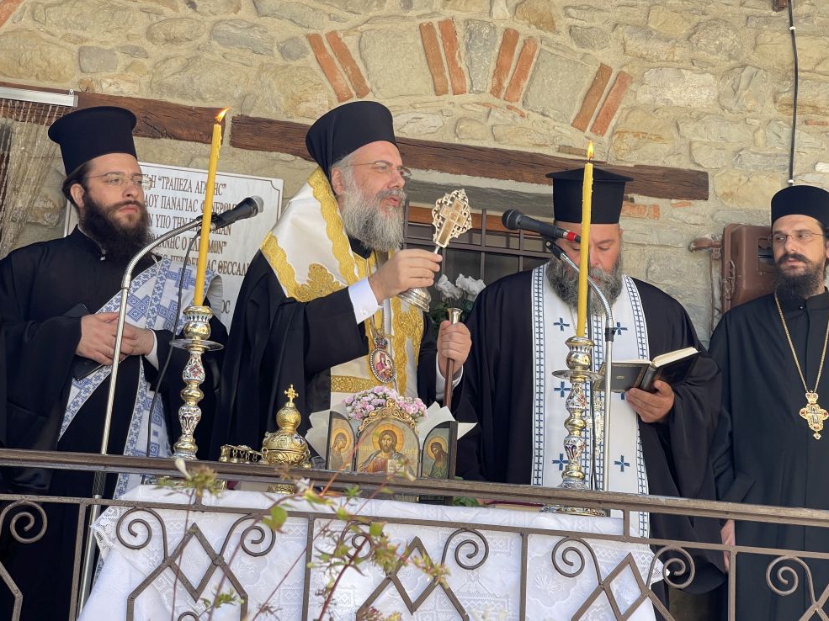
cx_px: 418
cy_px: 314
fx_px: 1556
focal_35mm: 65
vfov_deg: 22.6
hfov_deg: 29.8
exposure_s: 1/99
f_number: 2.2
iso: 25
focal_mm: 7.5
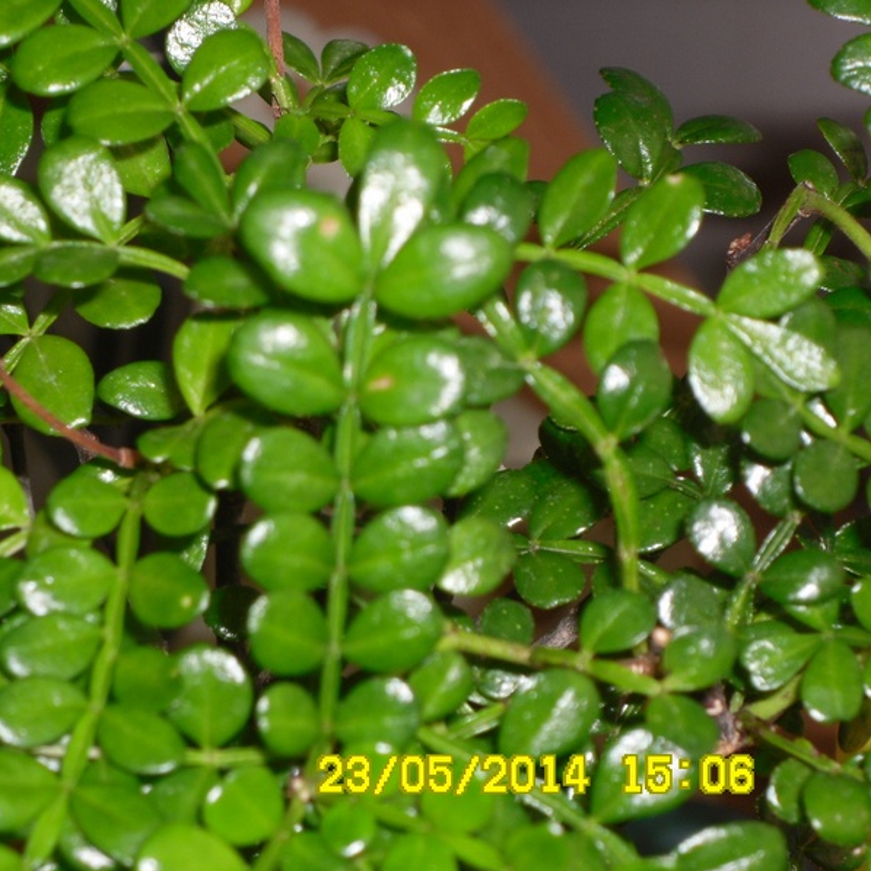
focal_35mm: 161
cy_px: 436
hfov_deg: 10.8
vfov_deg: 10.9
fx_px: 4583
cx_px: 317
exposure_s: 1/60
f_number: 6.1
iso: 80
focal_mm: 24
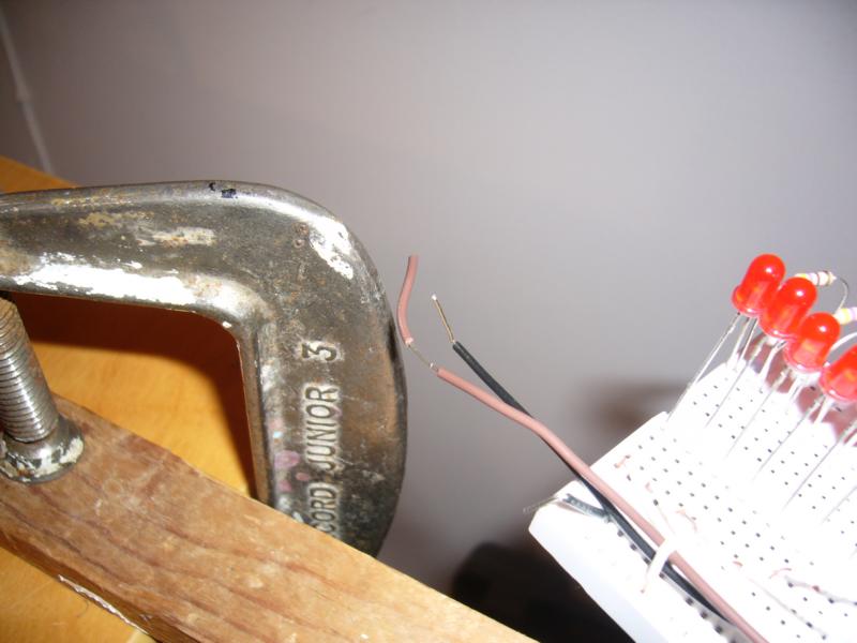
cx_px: 428
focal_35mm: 35
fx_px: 867
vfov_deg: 40.7
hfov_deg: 52.6
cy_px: 322
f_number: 2.8
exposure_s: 1/30
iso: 100
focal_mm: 5.8
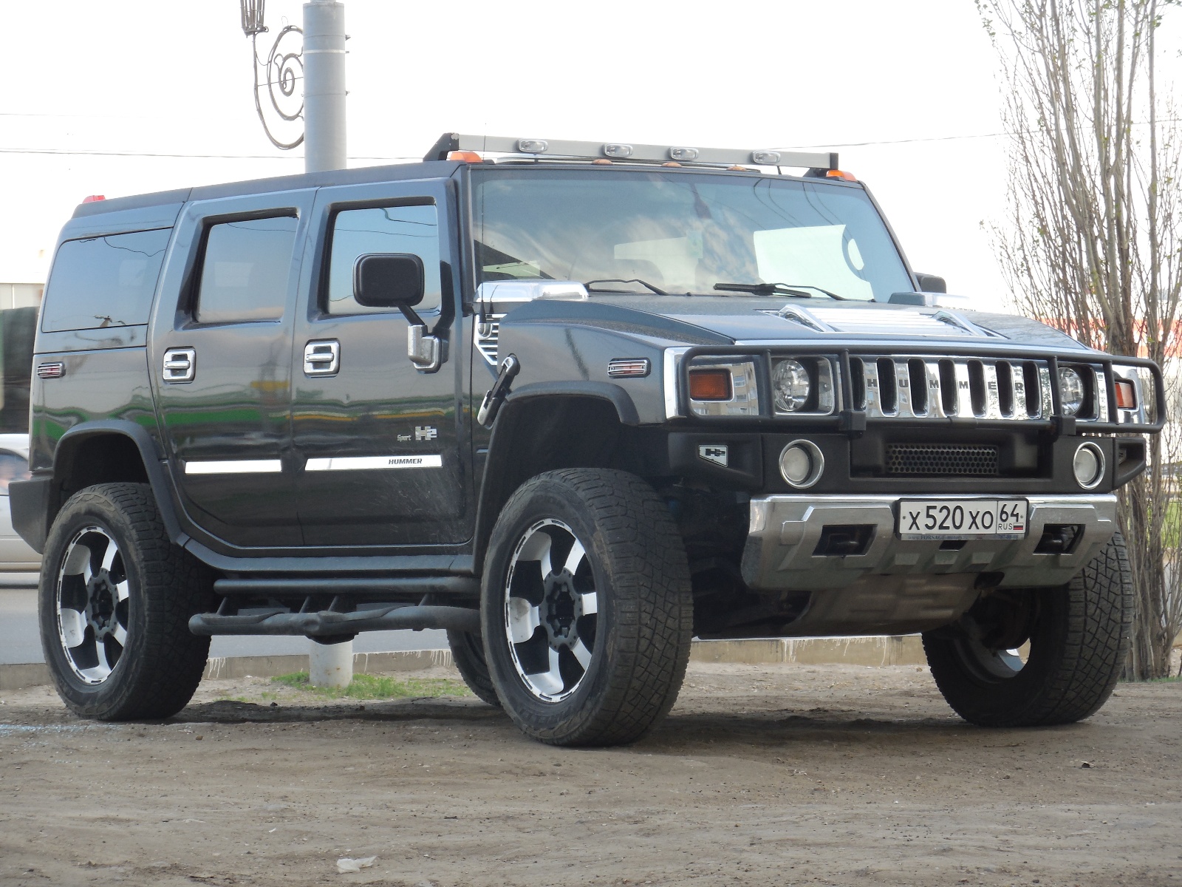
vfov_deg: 10.2
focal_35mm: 145
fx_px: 4951
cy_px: 444
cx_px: 591
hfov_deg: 13.6
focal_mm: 25.8
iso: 125
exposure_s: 1/60
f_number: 5.1
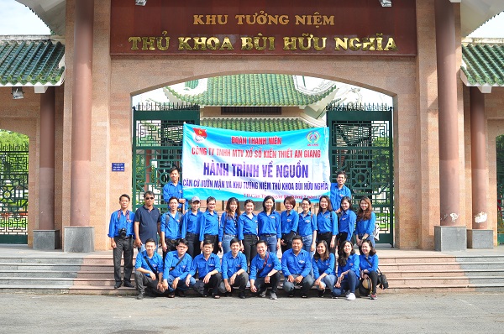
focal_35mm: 52
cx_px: 252
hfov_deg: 37.9
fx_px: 734
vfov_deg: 25.7
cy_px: 167
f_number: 4
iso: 200
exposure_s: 1/800
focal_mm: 35
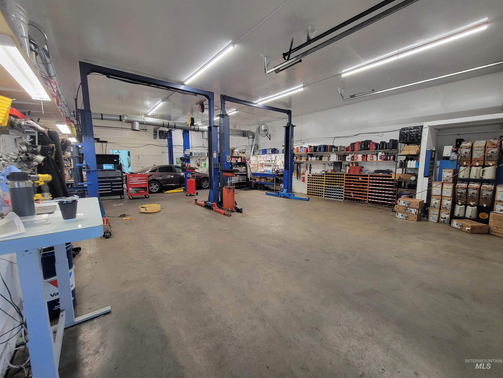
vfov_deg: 89.9
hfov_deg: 106.2
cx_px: 252
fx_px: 189
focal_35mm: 13
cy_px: 189
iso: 250
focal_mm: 2.2
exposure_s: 1/60
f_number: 2.2
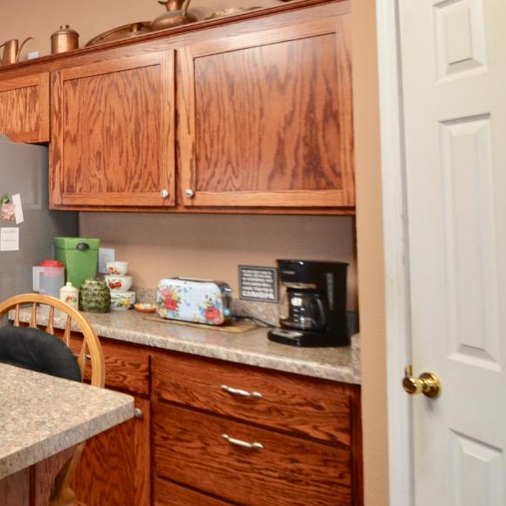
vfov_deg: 48.8
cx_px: -121
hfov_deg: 36.4
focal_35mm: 33
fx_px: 546
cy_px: 164
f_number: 4
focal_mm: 10
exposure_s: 1/80
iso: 400
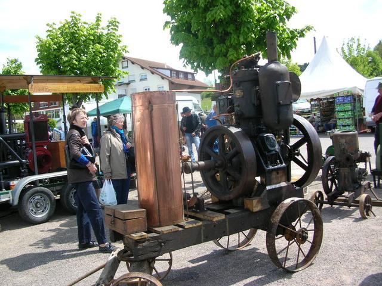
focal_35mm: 35
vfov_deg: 40.7
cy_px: 143
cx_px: 191
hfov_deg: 52.6
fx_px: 386
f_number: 2.8
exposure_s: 1/448
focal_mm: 5.8
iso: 50
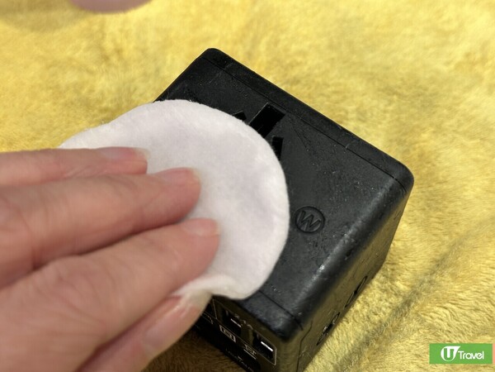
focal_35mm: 48
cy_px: 186
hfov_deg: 39.7
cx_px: 248
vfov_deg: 30.3
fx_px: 686
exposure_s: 1/50
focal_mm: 6.86
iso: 100
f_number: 1.78
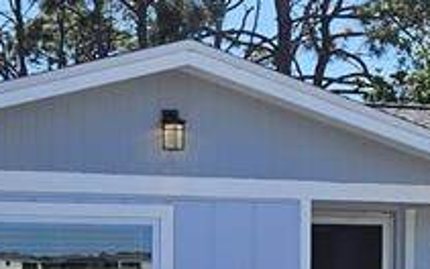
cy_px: 258
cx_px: 428
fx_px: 1383
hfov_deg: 17.3
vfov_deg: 11.0
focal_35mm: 118
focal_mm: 5.4
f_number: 1.8
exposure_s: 1/2043
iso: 25
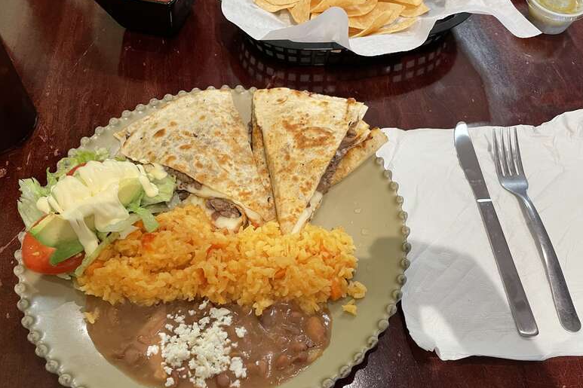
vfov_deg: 46.3
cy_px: 218
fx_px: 453
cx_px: 287
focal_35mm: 28
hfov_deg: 65.5
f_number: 1.6
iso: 320
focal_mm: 4.2
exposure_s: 1/60
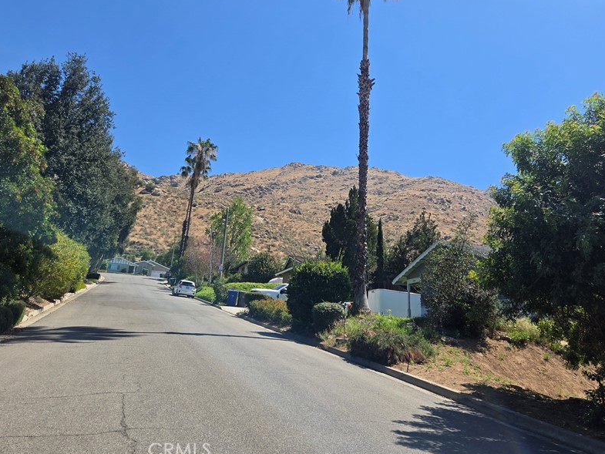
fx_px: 524
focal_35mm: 30
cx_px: 294
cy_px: 165
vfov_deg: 46.3
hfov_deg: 59.9
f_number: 1.8
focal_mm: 5.4
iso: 25
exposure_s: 1/1834
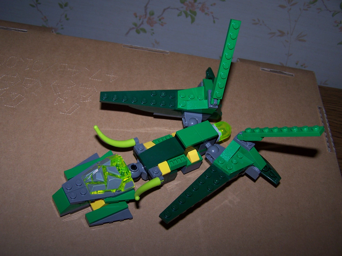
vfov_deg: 37.7
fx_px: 375
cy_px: 128
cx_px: 171
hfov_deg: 49.0
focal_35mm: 38
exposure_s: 1/60
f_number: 2.8
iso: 80
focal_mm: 6.3
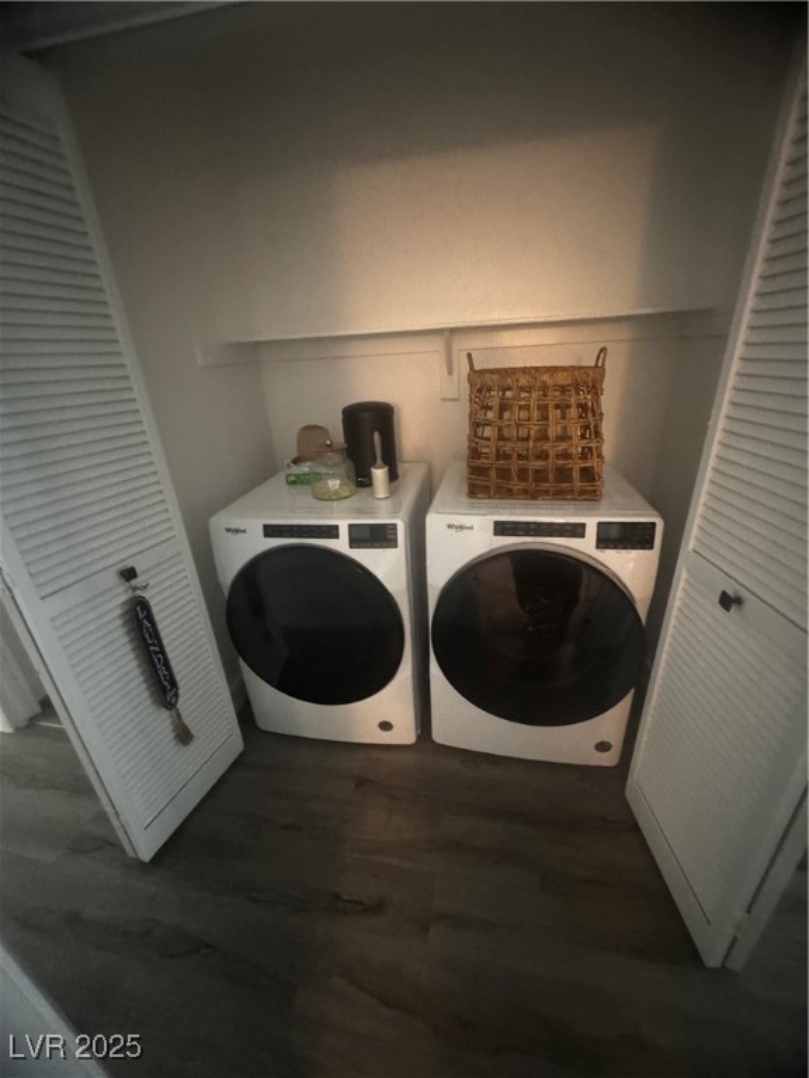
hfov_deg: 85.7
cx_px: 404
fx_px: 436
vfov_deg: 102.1
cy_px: 539
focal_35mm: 14
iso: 1250
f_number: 2.2
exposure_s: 1/30
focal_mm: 2.22
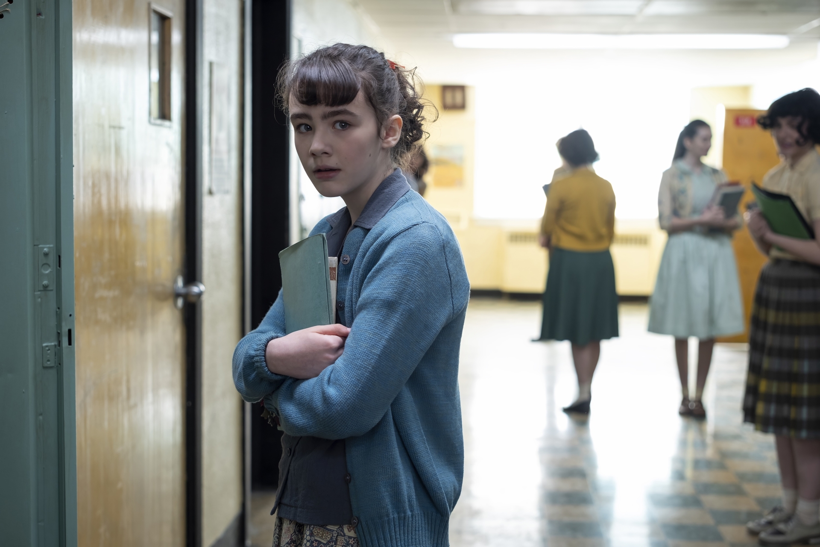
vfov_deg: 27.0
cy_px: 274
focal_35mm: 50
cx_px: 410
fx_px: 1139
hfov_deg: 39.6
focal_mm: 33
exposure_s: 1/125
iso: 320
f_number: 2.2
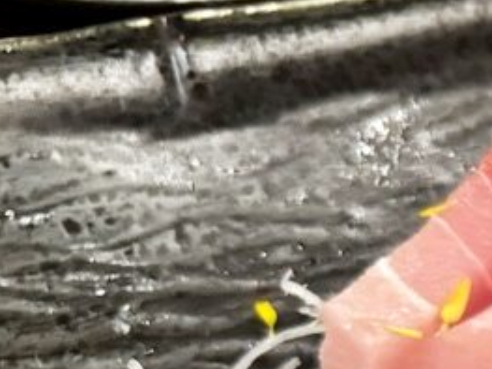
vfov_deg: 12.1
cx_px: 1162
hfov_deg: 13.0
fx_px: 1662
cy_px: 536
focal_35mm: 117
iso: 640
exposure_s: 1/40
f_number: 1.78
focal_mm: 6.76
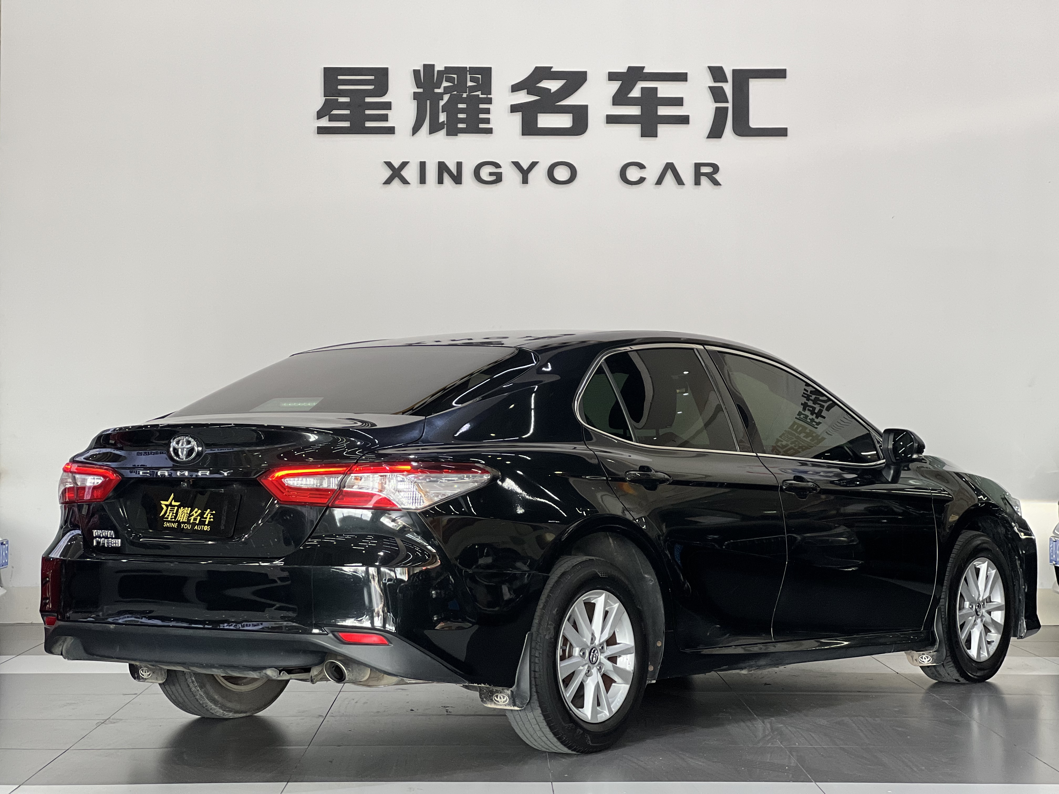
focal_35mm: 77
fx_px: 2356
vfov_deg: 19.1
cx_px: 530
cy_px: 397
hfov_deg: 25.3
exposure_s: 1/100
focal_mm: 9
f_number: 2.8
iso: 160
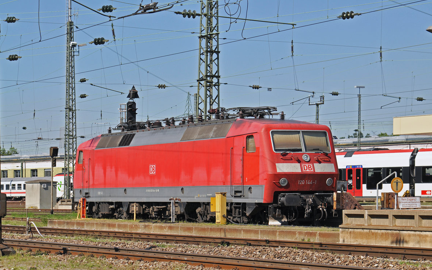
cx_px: 216
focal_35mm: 108
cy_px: 142
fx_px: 1271
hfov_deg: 19.3
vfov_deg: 12.1
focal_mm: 70
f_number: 7.1
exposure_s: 1/800
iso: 200
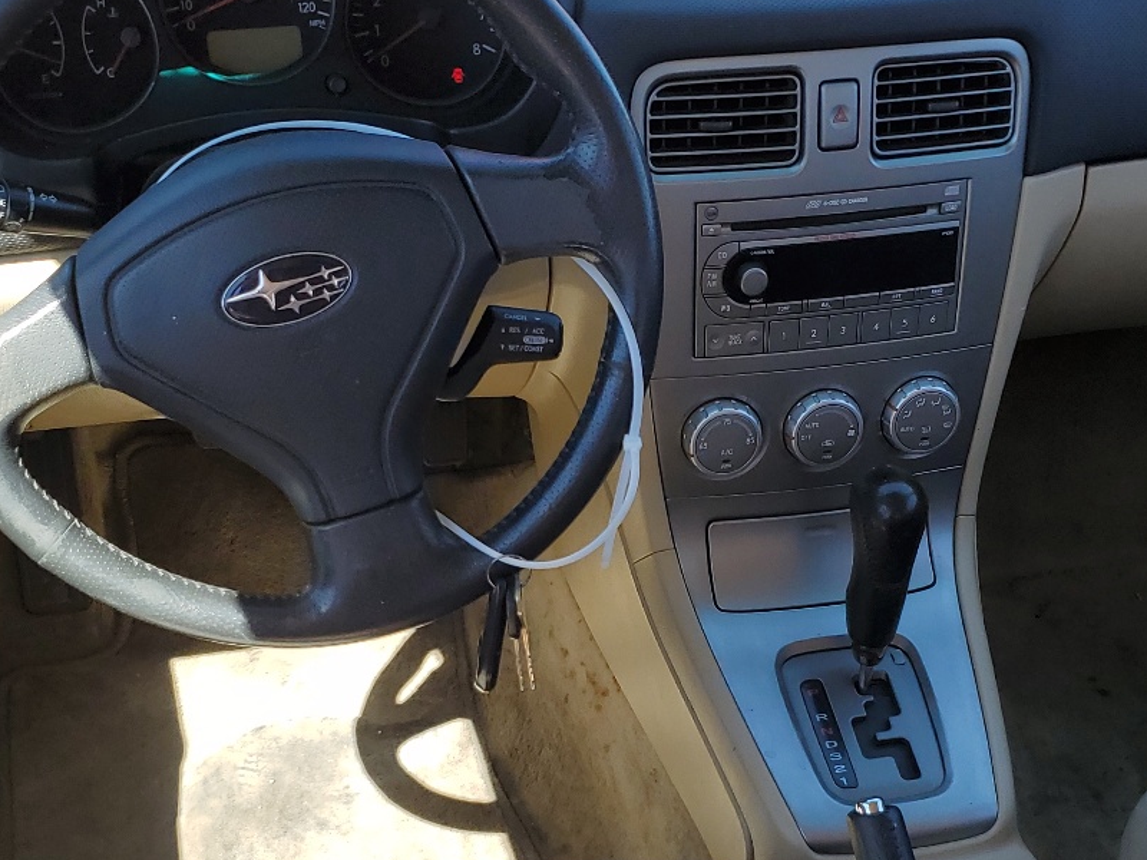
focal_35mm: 52
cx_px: 617
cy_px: 659
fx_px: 1723
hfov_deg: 36.8
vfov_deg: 27.6
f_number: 1.5
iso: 50
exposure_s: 1/476
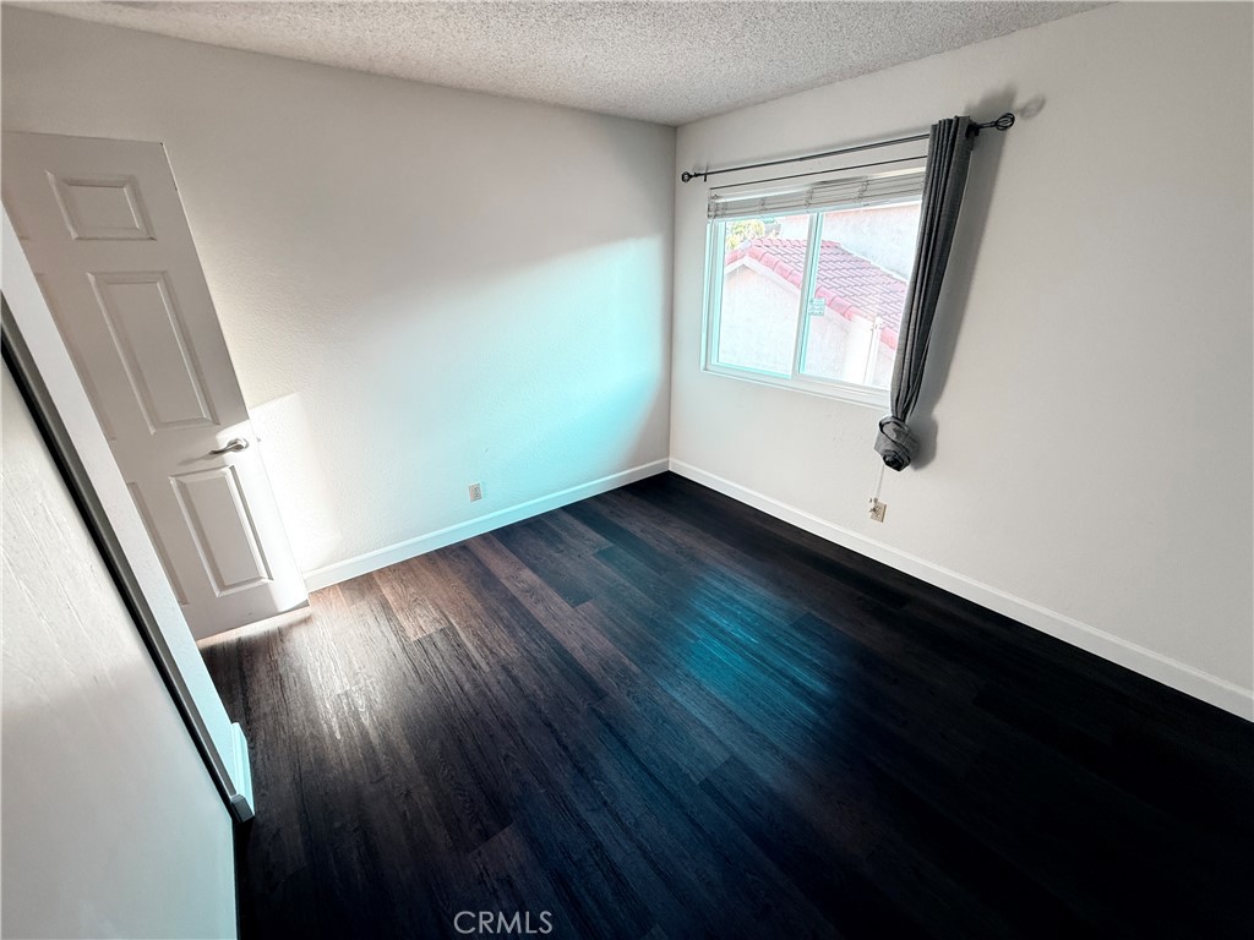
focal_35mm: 14
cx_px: 627
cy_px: 470
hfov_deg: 102.1
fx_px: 507
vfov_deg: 85.7
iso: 320
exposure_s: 1/99
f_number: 2.2
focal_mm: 2.22
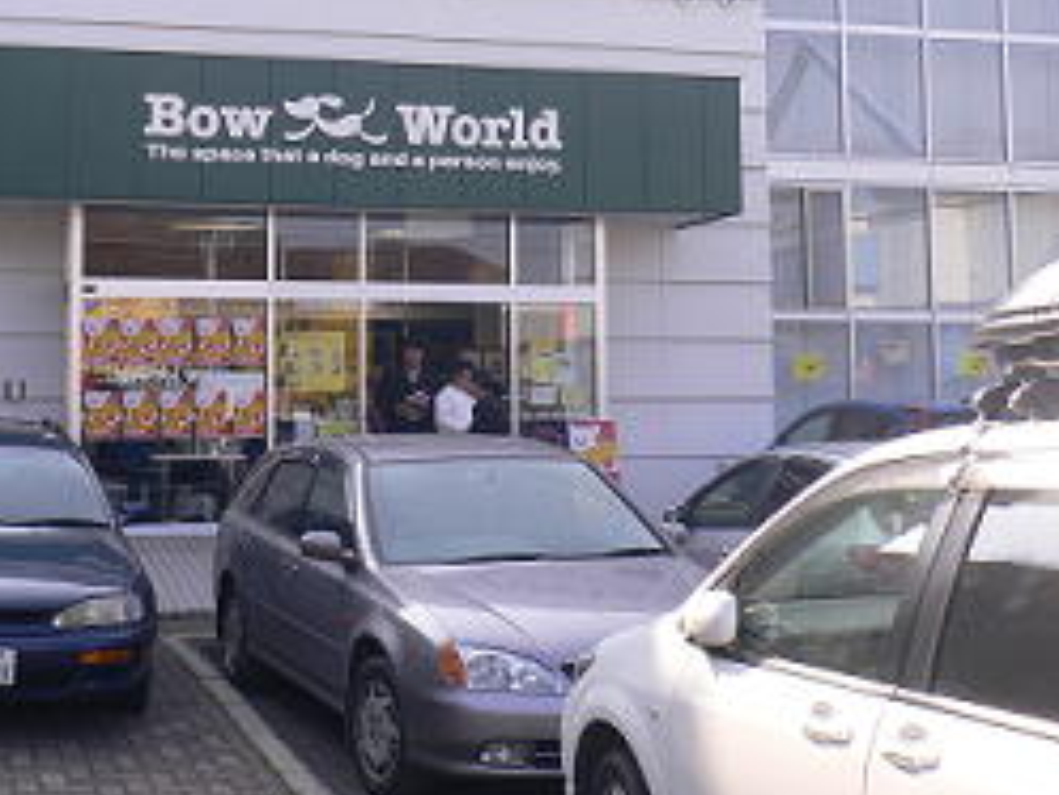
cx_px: 332
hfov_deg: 35.1
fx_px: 1653
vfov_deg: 26.8
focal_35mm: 54
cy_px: 230
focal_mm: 5.8
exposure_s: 1/125
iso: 80
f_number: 5.6
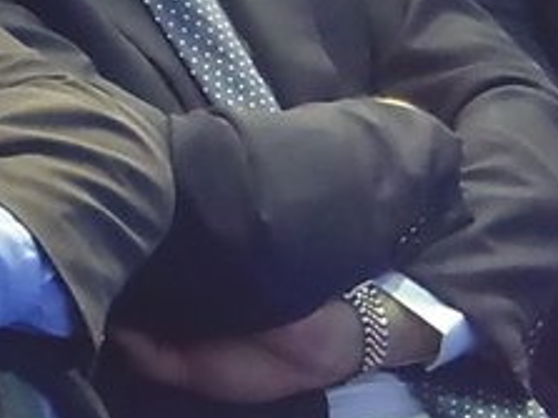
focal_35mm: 577
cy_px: -119
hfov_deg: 3.4
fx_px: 9296
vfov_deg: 2.6
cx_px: -93
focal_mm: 34
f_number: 4.9
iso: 1600
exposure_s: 1/30
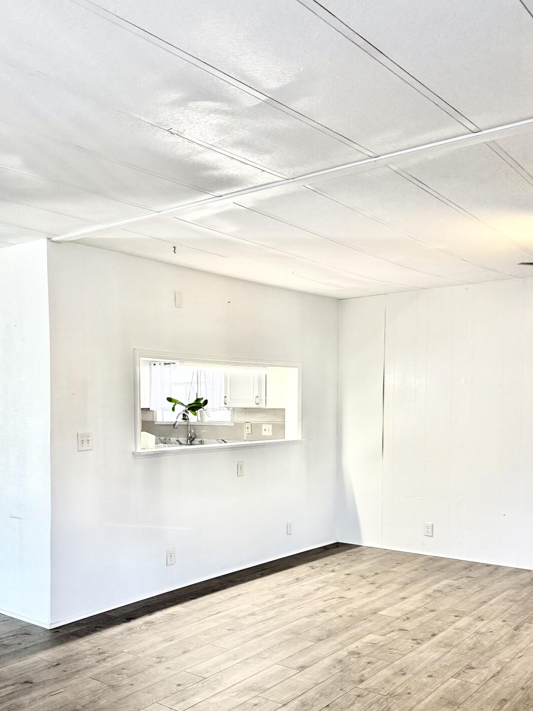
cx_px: 191
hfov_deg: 41.4
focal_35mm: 34
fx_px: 698
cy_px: 448
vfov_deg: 53.3
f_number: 1.78
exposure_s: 1/60
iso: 200
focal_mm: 6.76
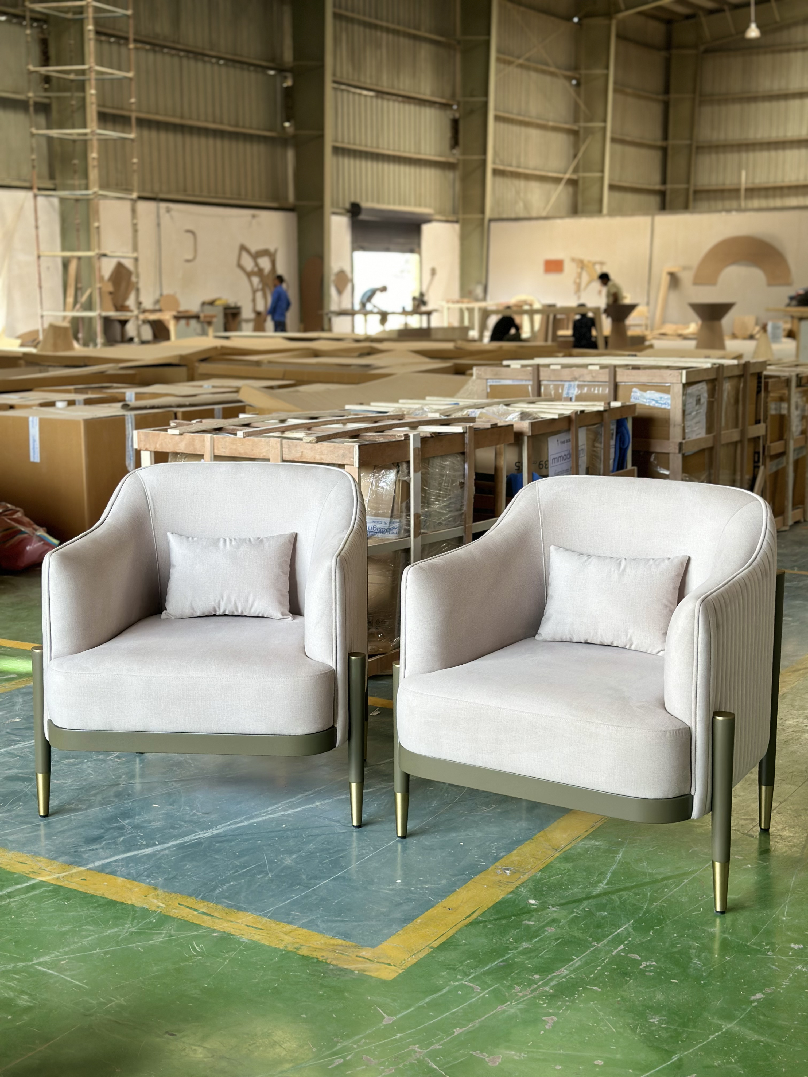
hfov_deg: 30.3
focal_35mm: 48
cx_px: 404
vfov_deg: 39.7
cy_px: 538
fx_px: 1494
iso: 64
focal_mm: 6.86
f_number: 1.78
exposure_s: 1/100
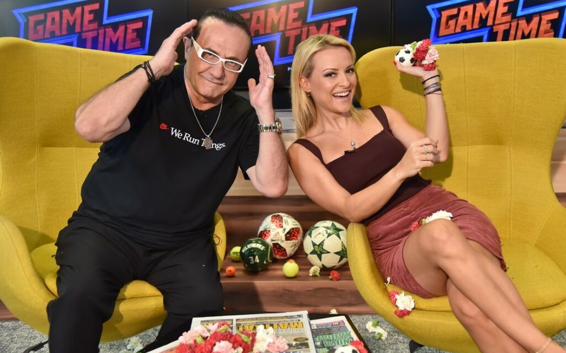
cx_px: 283
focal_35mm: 45
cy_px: 166
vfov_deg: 28.6
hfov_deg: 44.4
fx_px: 694
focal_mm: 44
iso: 2000
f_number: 4
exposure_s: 1/640
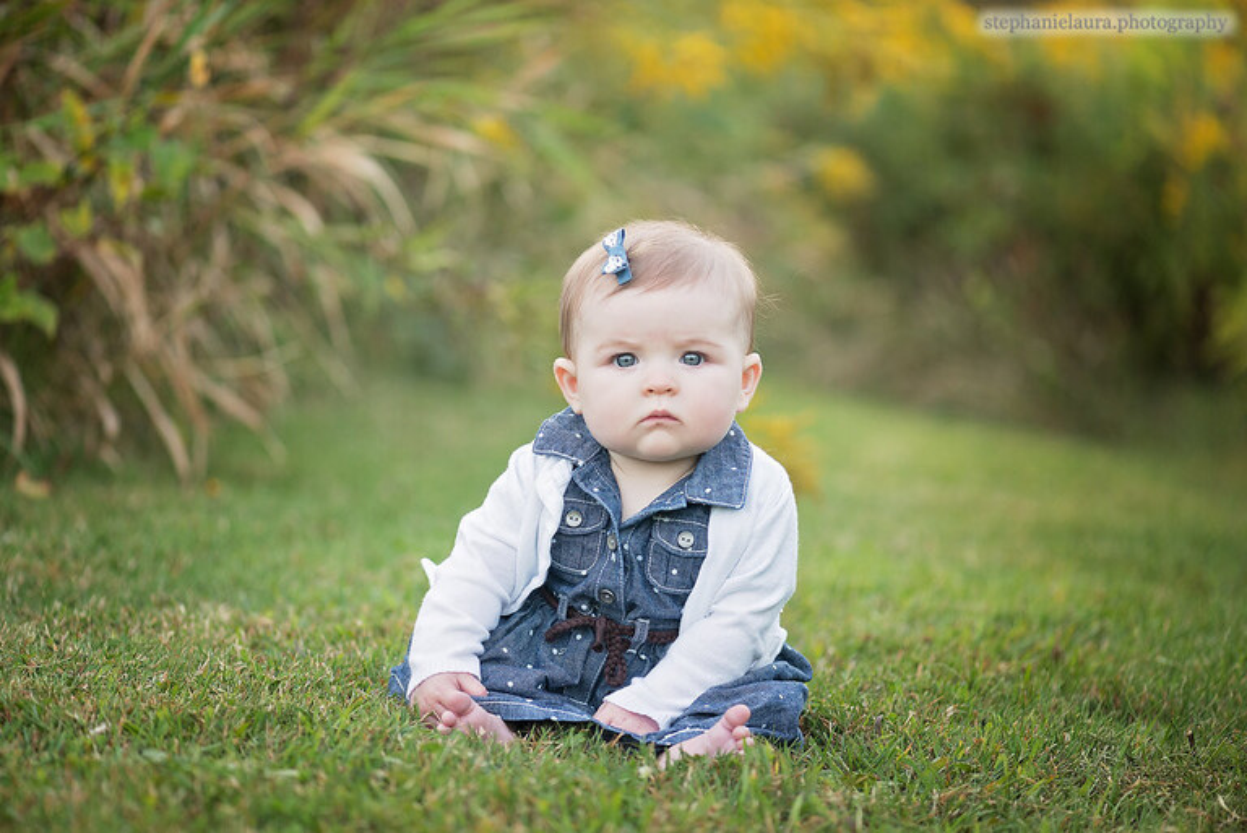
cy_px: 416
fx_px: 3639
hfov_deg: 19.4
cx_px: 624
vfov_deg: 13.1
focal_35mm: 105
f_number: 3.5
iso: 800
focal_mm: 105
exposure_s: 1/400
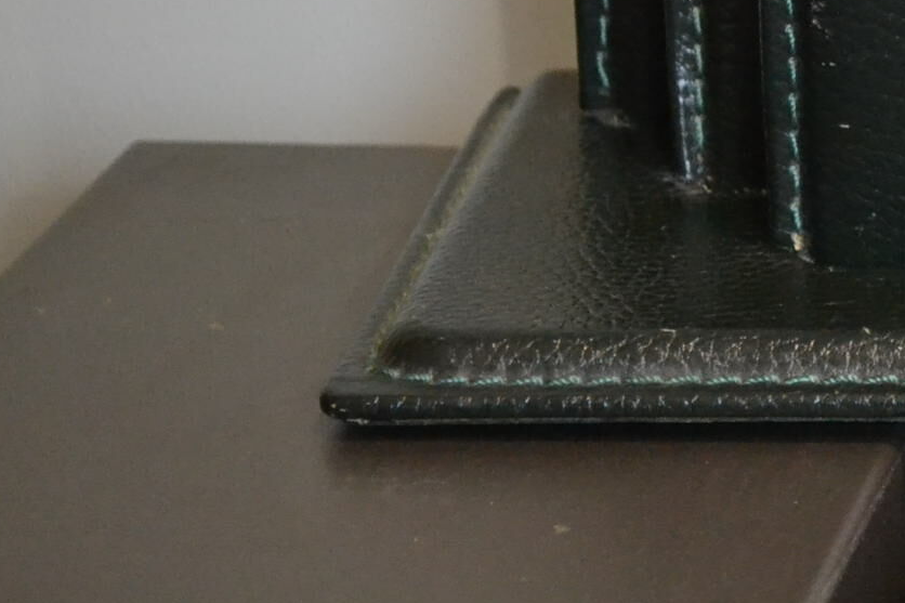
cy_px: -198
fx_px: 5715
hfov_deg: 8.9
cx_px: 1203
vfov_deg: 6.0
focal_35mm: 227
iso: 2800
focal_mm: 55
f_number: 5.6
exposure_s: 1/60
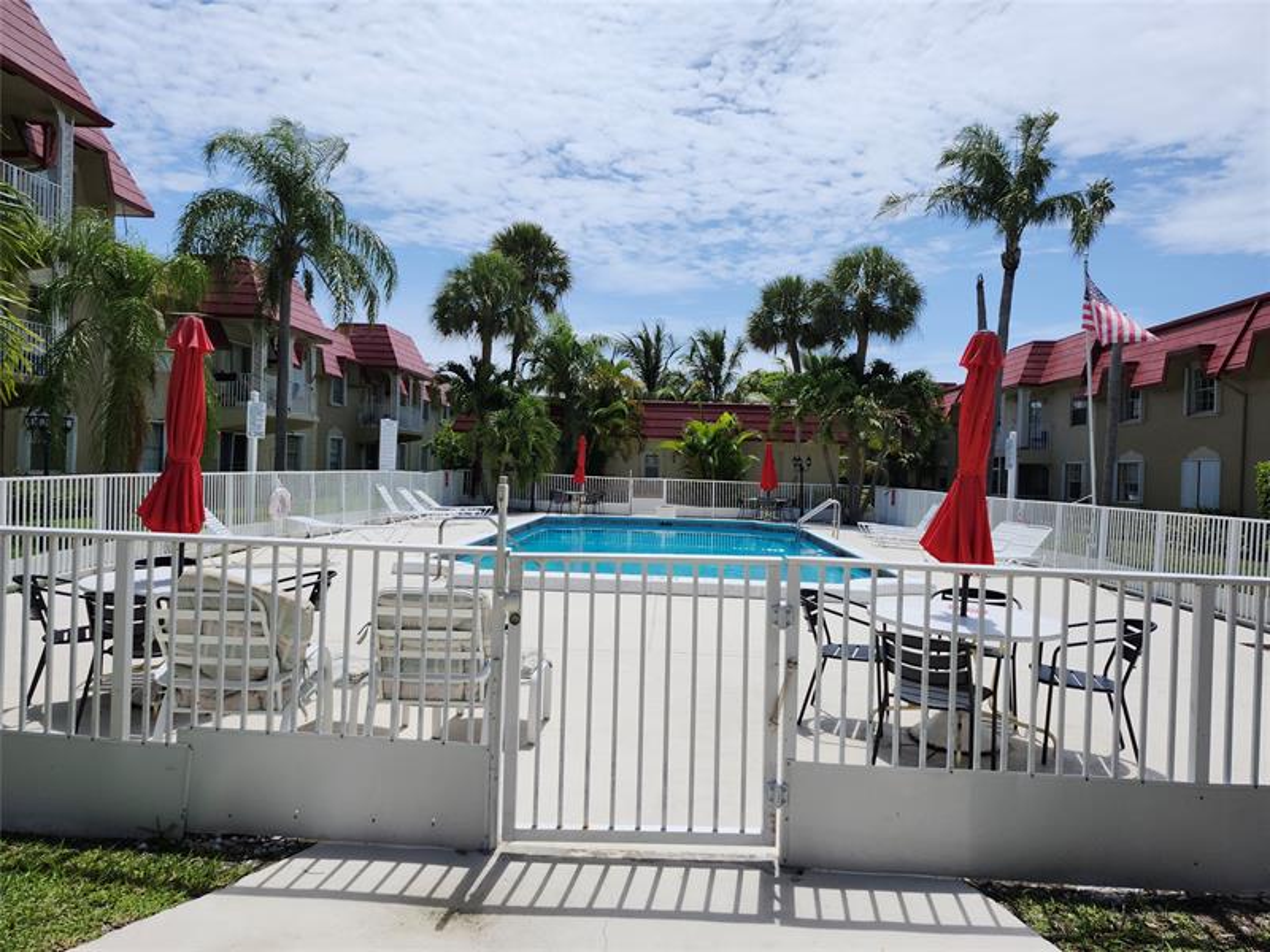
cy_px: 476
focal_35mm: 23
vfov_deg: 58.9
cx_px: 635
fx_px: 844
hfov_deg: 73.9
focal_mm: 5.54
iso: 25
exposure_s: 1/3059
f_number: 1.8
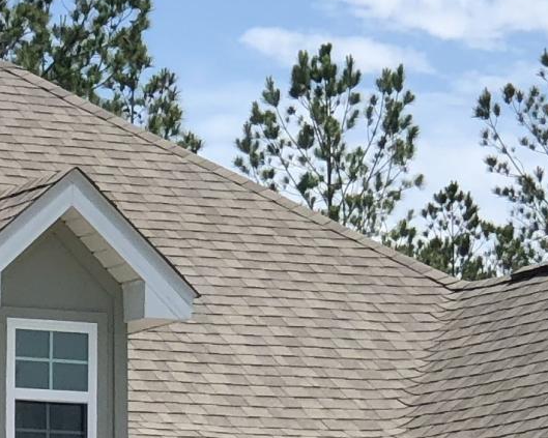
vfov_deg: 5.3
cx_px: 277
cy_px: 618
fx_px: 4670
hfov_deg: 6.7
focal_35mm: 288
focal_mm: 6
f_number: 2.4
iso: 16
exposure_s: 1/960
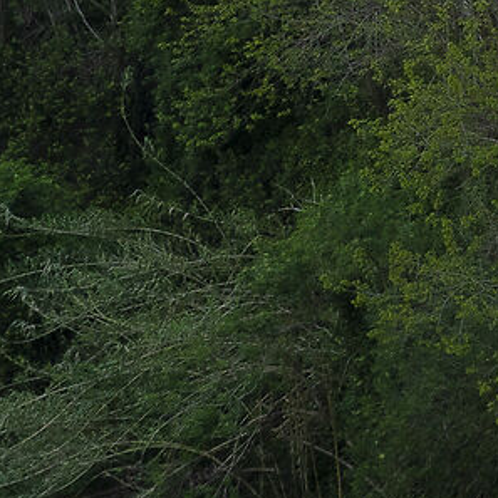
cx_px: 1110
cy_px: -552
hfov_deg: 9.6
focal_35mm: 165
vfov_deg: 9.7
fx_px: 2686
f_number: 9
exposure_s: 1/200
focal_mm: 24
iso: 400
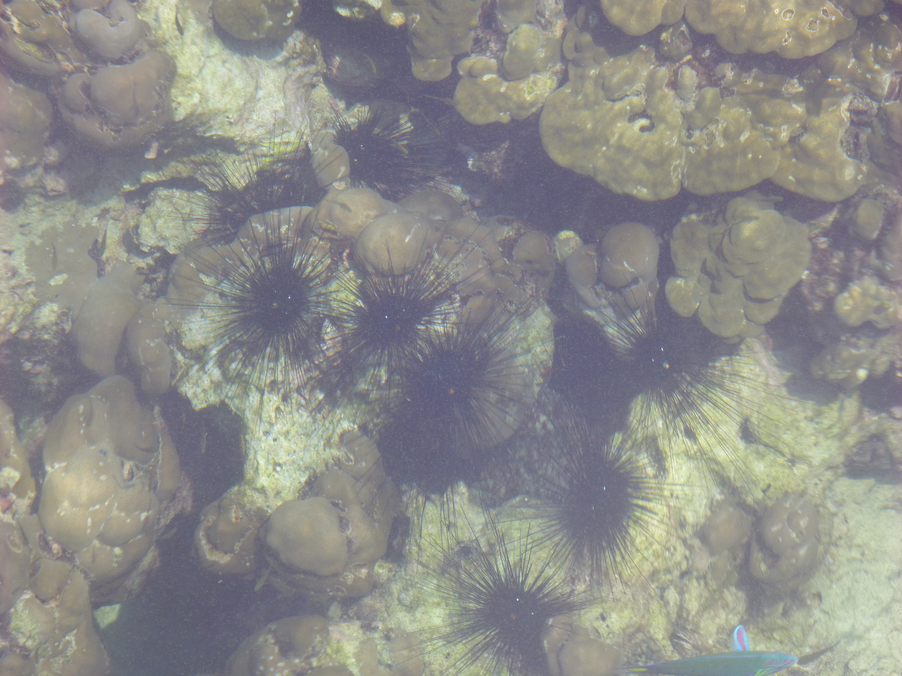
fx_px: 4586
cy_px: 338
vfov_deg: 8.4
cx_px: 451
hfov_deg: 11.2
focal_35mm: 176
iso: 100
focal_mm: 31.3
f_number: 5.4
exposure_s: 1/125
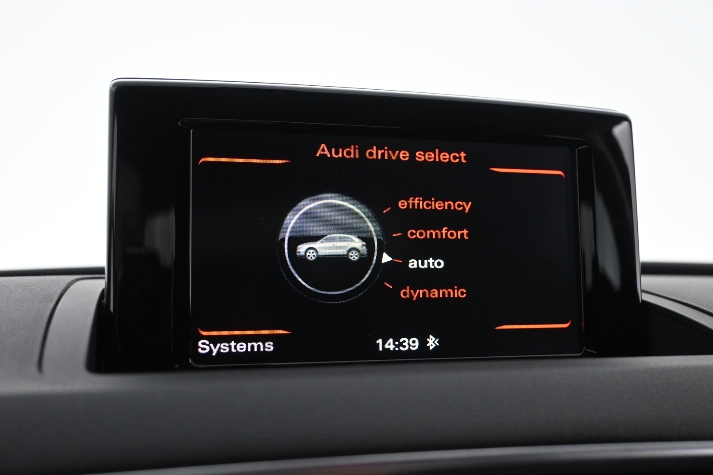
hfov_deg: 51.3
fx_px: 743
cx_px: 356
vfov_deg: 35.5
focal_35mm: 38
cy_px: 238
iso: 2500
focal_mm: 25
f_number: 4.2
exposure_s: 1/50
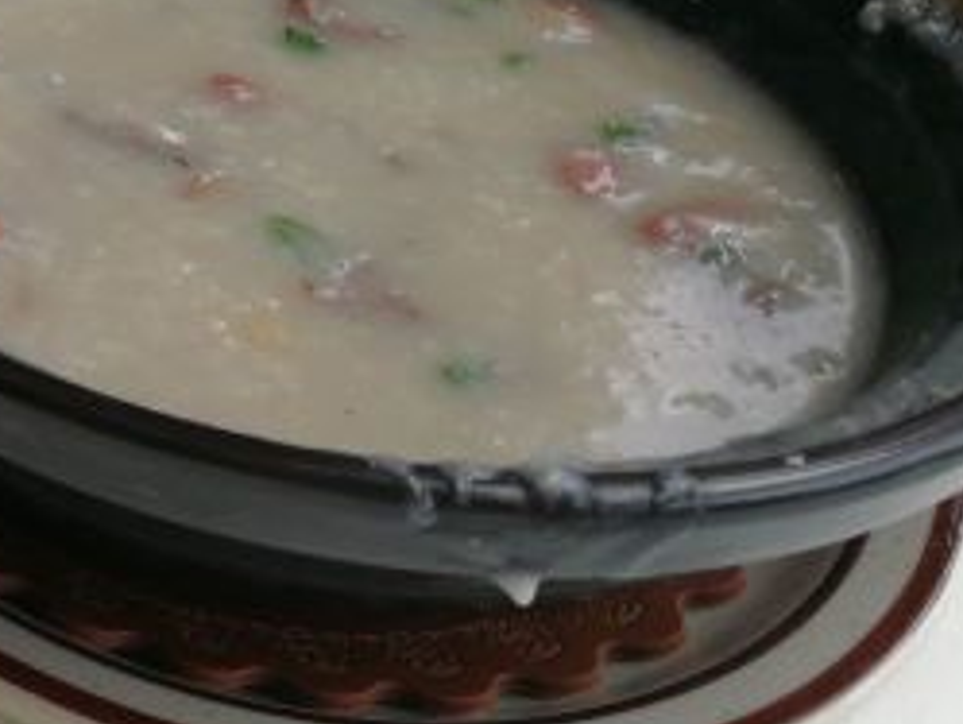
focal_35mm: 76
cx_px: -313
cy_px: 37
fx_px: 2115
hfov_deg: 22.7
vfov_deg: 19.0
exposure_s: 1/303
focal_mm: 3.95
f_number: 2.2
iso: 50
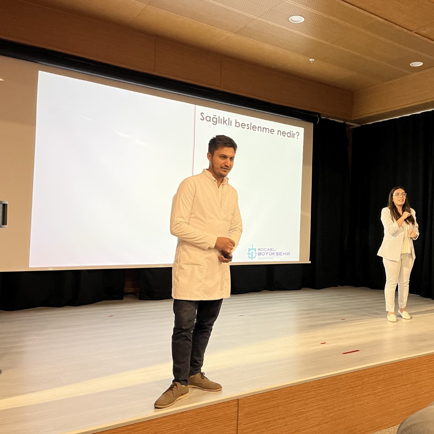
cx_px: 274
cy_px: 215
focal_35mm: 31
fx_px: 440
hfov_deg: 51.9
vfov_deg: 52.5
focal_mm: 5.1
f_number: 1.6
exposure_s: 1/60
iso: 200
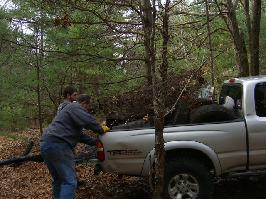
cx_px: 133
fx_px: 292
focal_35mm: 38
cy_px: 100
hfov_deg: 49.0
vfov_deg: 37.7
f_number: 2.8
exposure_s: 1/200
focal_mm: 7.9
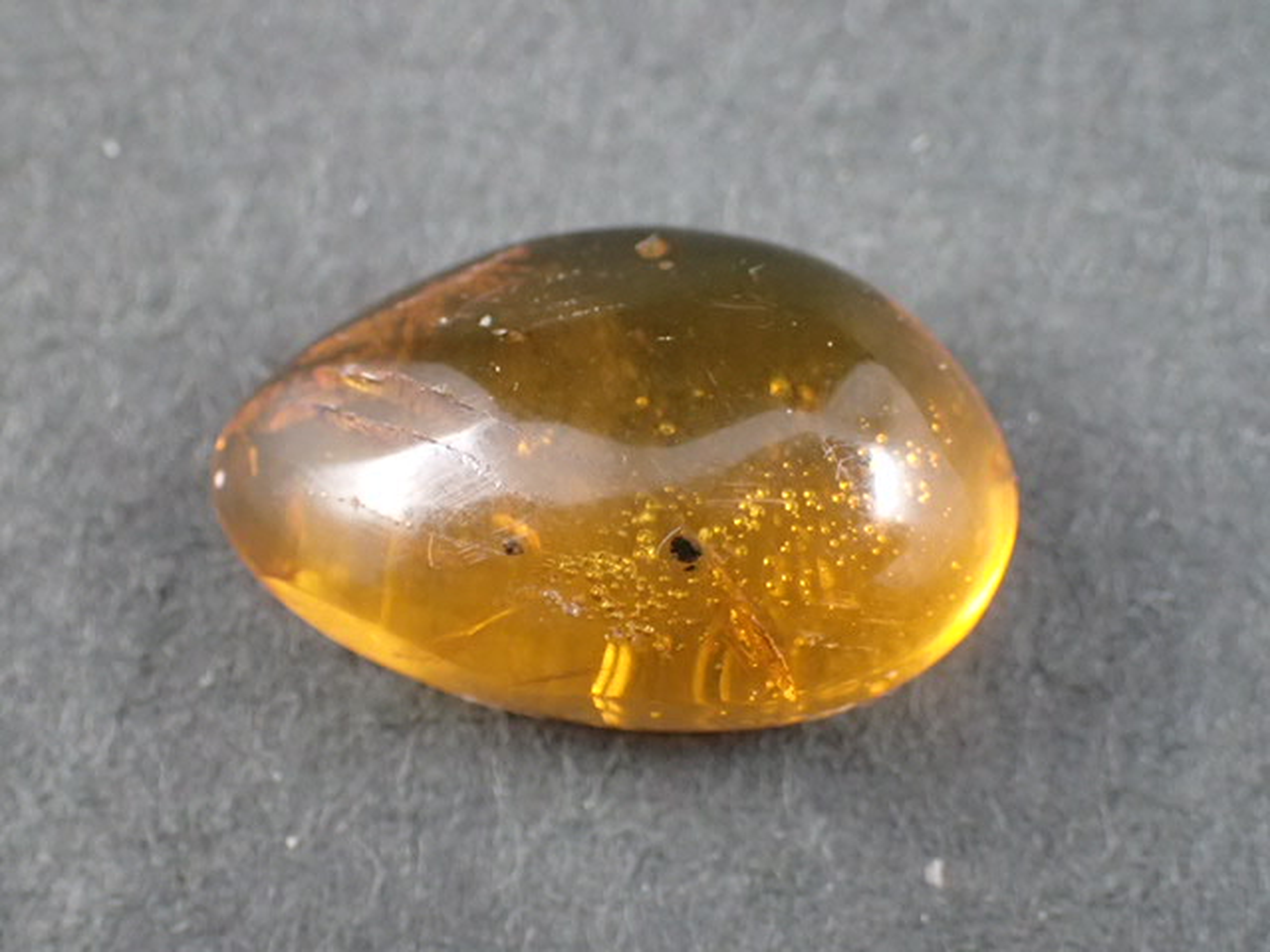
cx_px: 635
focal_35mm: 70
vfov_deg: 21.0
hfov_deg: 27.8
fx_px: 2568
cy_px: 476
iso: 800
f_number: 4
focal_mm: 12.6
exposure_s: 1/200
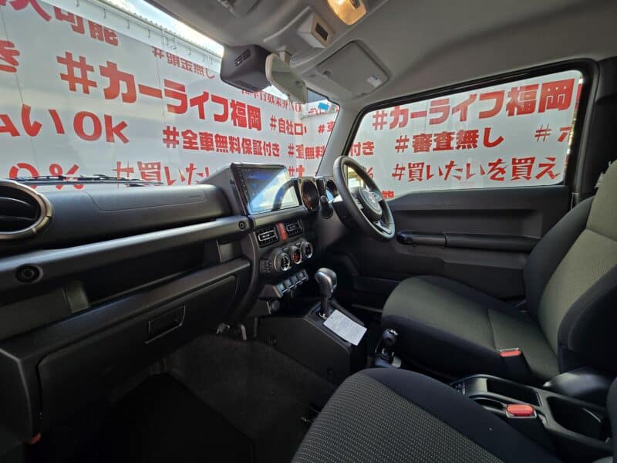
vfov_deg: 89.9
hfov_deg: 106.2
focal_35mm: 13
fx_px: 232
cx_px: 308
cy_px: 232
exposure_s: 1/50
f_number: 2.2
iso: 64
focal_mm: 2.2
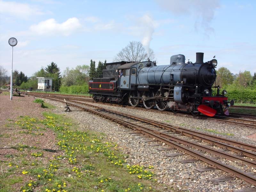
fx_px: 281
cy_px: 96
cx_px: 128
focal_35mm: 38
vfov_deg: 37.7
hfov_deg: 49.0
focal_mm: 6.3
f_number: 4.9
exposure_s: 1/323
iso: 50
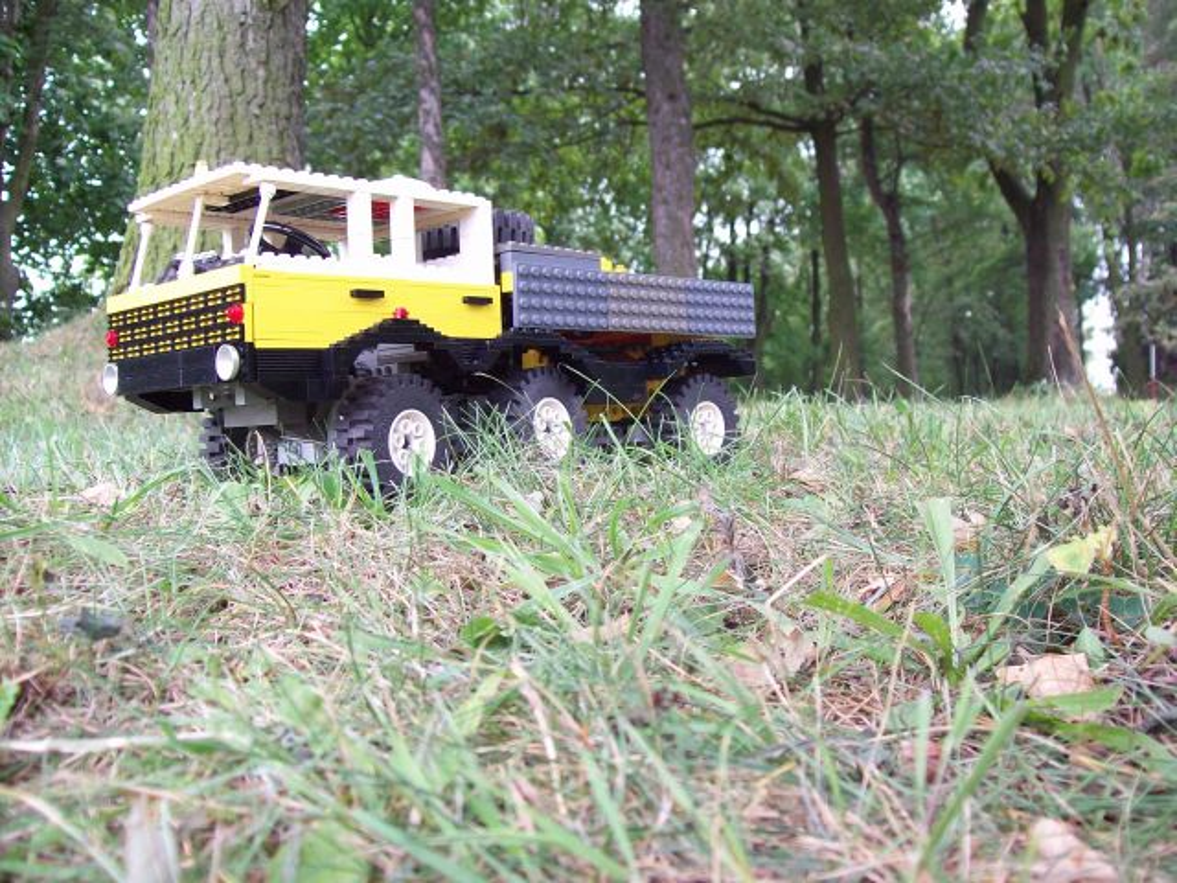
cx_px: 588
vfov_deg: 39.7
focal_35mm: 36
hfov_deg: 51.4
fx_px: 1224
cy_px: 442
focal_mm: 6
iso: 80
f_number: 2.7
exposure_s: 1/81
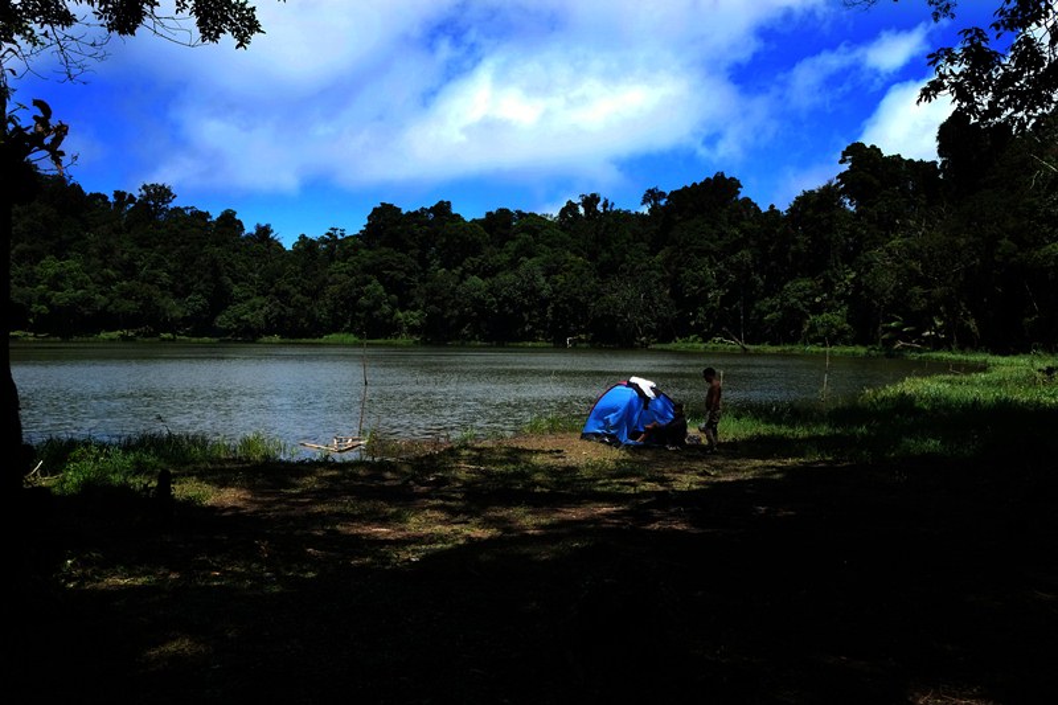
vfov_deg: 37.8
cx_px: 529
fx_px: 1028
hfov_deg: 54.4
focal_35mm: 35
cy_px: 352
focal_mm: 23
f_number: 5.6
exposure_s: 1/320
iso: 200
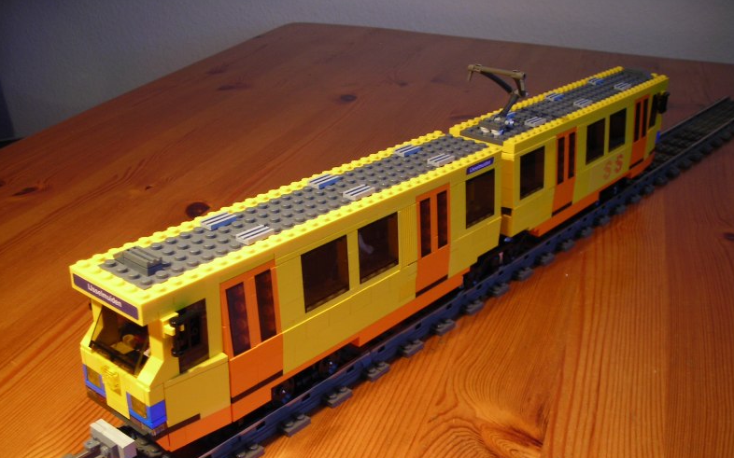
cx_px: 371
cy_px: 271
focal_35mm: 41
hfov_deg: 48.2
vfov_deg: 31.2
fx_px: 820
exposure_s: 1/4.2
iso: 50
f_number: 3.2
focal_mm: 6.3
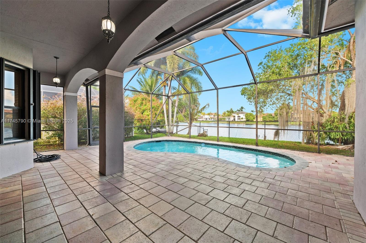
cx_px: 183
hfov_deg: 104.3
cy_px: 122
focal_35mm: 14
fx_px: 142
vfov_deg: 81.1
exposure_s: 1/25
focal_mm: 14
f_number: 8
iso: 200
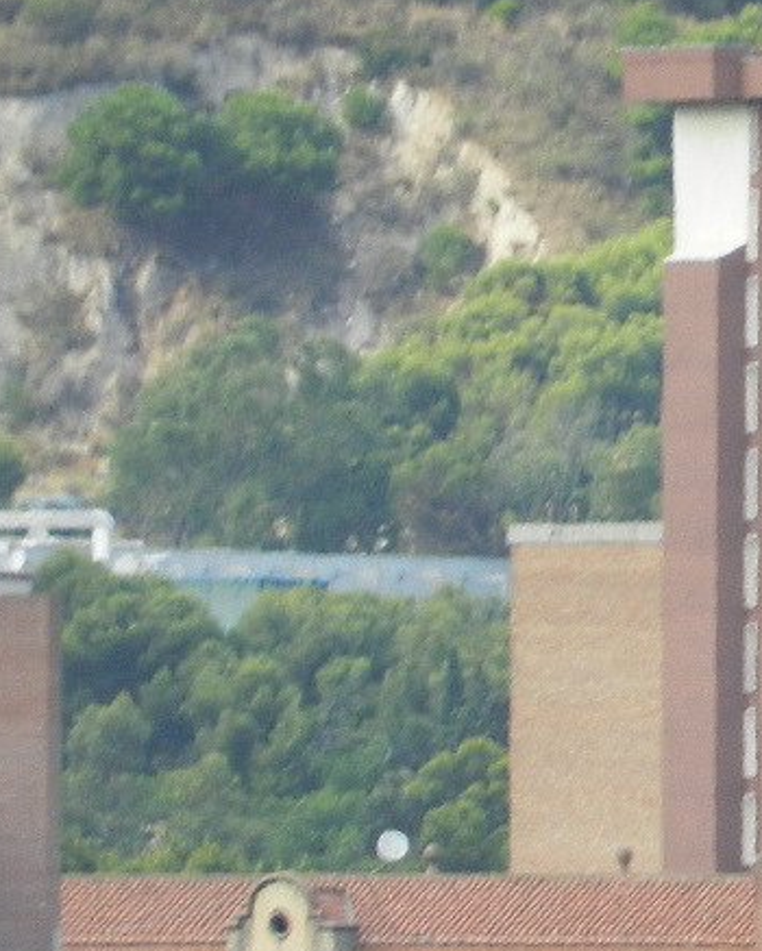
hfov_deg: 0.8
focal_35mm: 1852
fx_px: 52172
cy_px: 810
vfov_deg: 1.0
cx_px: 884
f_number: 5.7
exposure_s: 1/320
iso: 160
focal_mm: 144
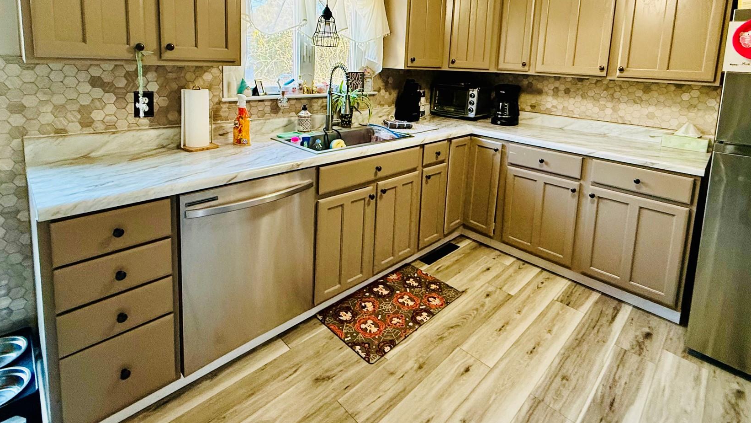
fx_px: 378
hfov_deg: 89.5
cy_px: 108
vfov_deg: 55.7
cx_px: 392
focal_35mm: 19
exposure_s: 1/60
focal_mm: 2.22
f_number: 2.2
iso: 320
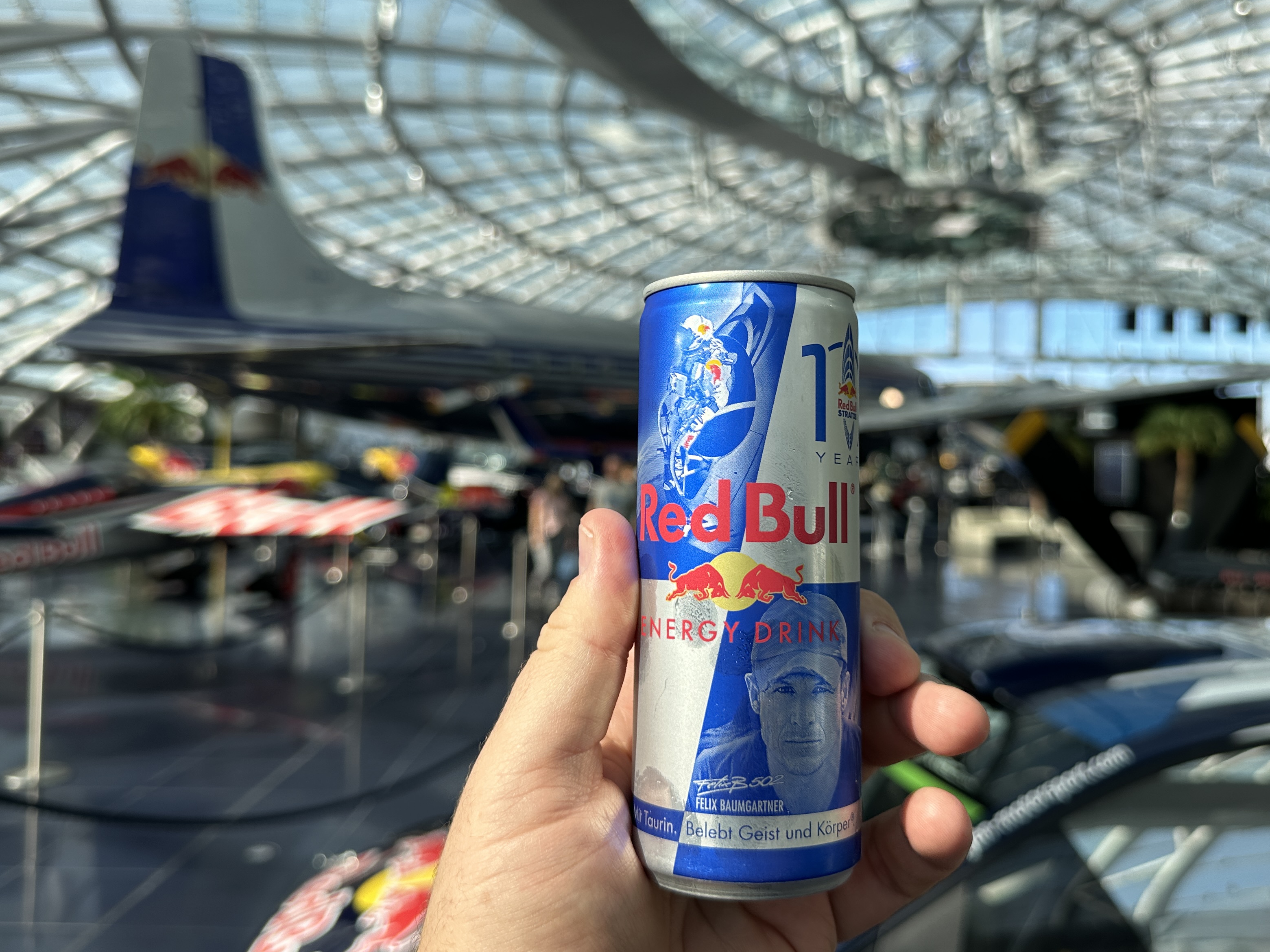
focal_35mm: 31
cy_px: 410
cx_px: 697
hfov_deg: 58.2
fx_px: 1137
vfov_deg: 45.3
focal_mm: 6.86
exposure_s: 1/1845
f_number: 1.78
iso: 80
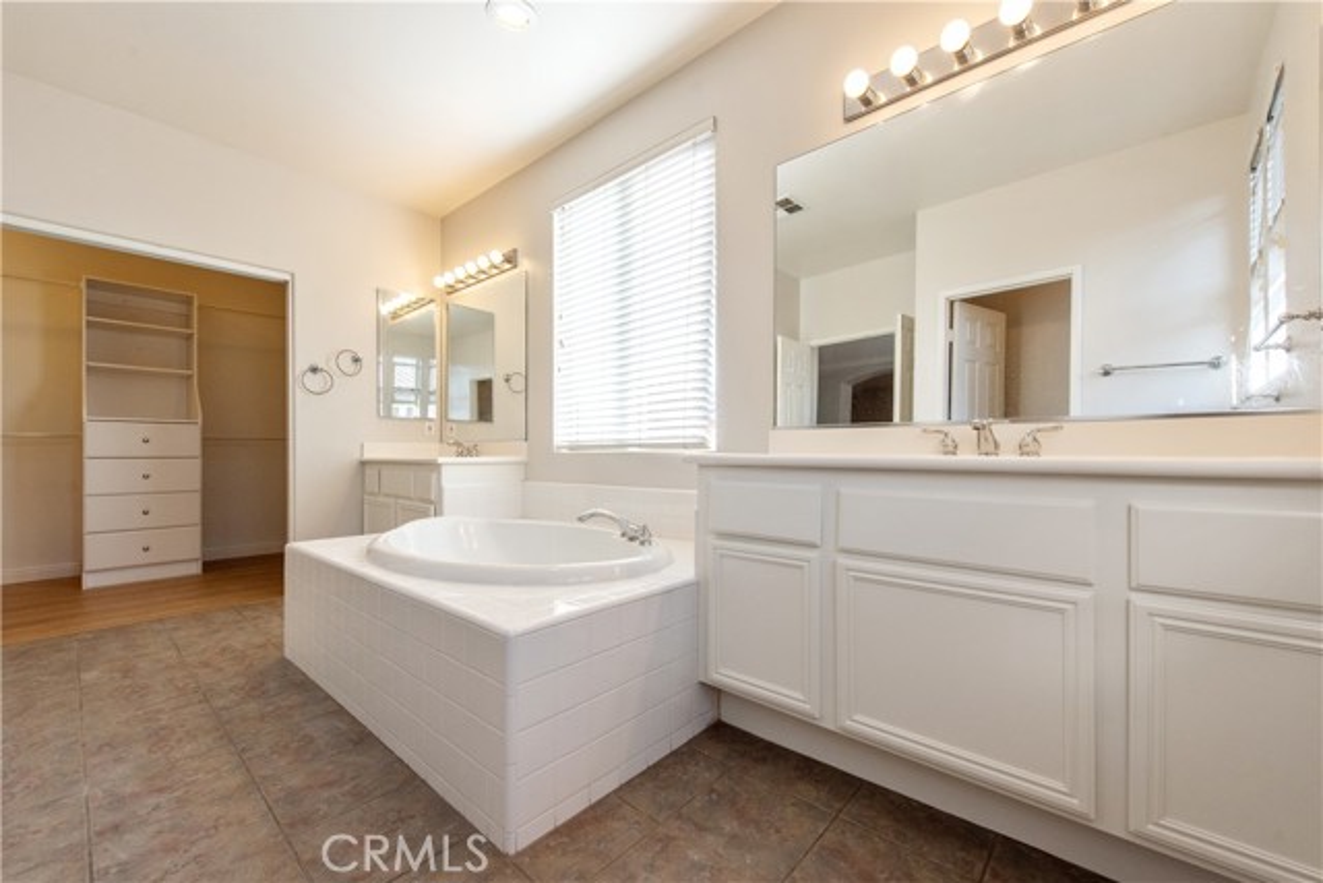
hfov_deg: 104.2
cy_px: 442
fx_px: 515
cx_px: 662
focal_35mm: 14
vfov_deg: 81.2
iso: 400
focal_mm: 14
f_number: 7.1
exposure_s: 1/200
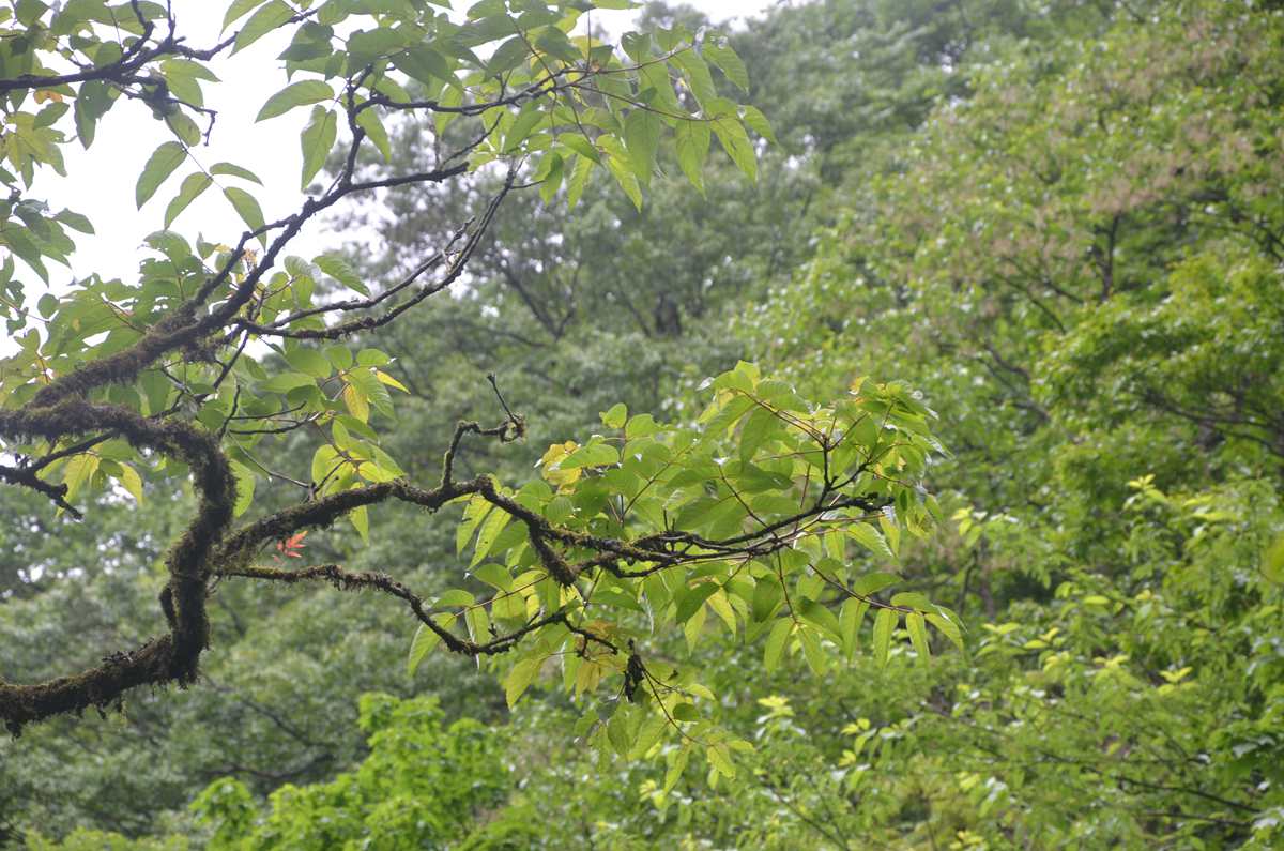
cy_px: 426
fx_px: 5606
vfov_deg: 8.7
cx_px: 642
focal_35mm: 158
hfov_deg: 13.1
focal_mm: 105
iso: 200
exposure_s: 1/160
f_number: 6.3
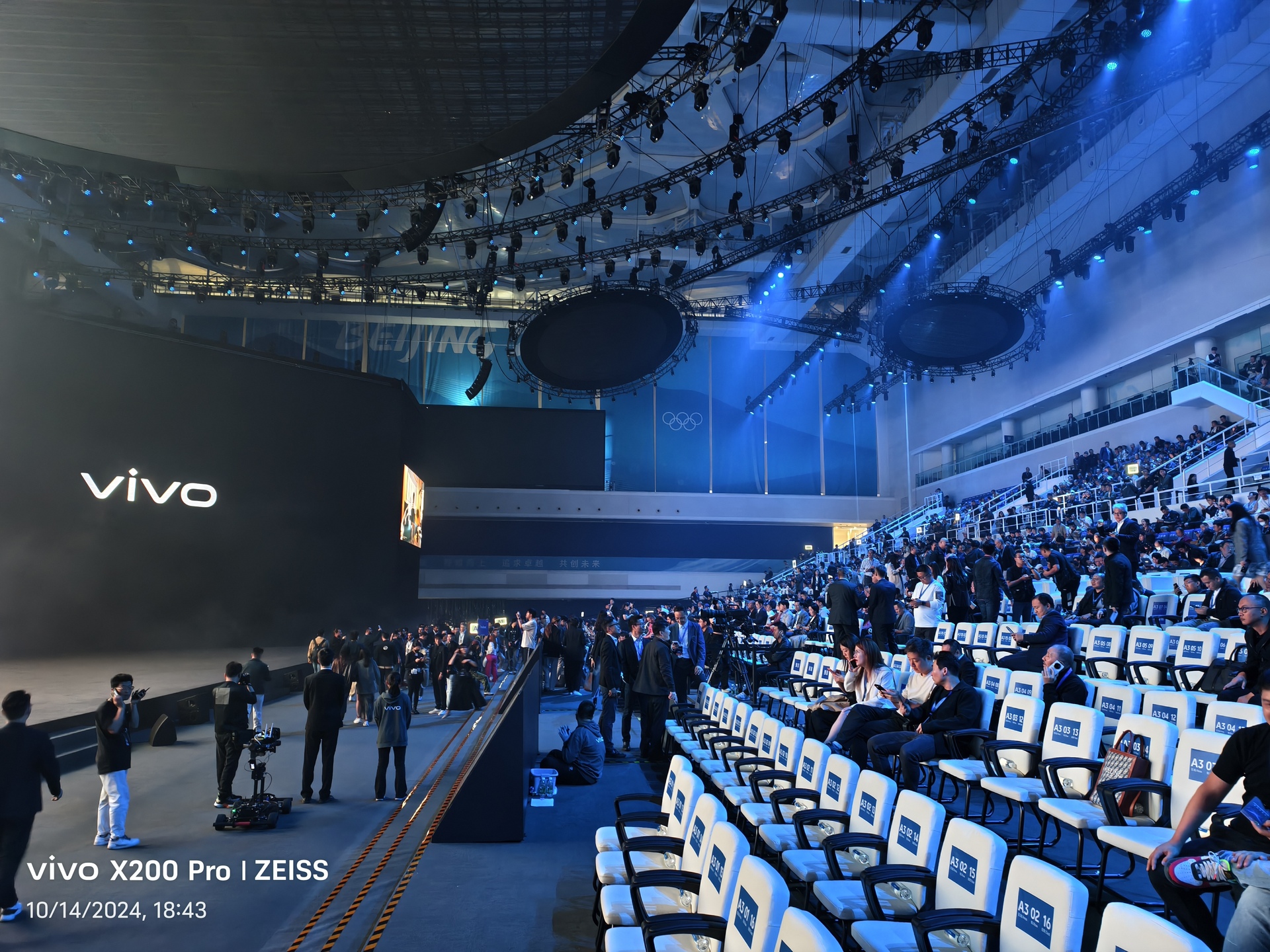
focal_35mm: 23
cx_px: 635
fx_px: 844
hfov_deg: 73.9
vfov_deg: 58.9
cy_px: 476
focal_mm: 6.54
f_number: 1.57
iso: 984
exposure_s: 1/25
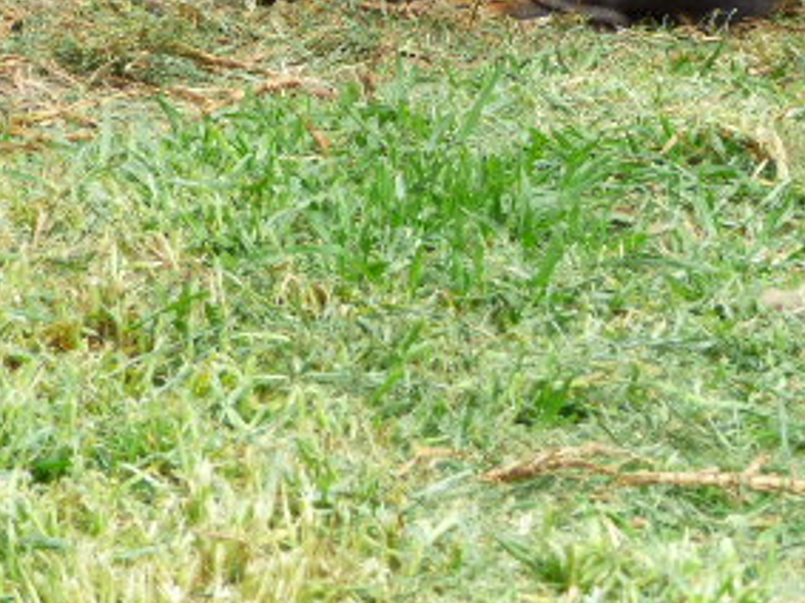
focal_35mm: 276
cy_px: -60
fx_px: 6416
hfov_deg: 7.2
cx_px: 467
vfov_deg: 5.4
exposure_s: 1/125
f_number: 5
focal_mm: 20.04
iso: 100
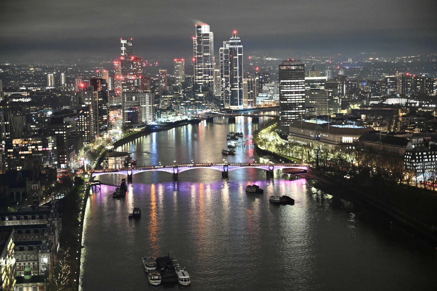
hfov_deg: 28.9
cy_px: 146
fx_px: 849
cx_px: 218
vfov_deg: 19.4
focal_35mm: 70
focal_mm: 70
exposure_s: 1/8
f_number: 4
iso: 6400
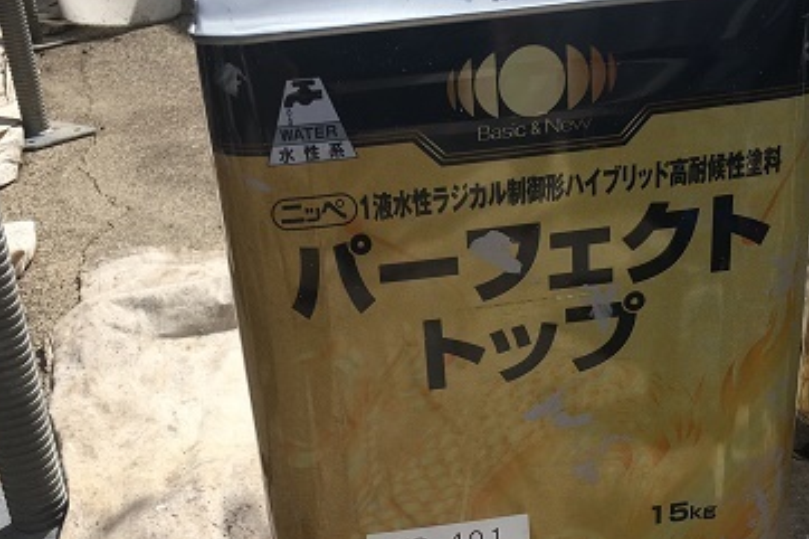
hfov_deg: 39.6
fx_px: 1123
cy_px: 432
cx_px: 429
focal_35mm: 50
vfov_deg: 26.5
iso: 25
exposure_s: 1/1789
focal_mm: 4.15
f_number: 2.2
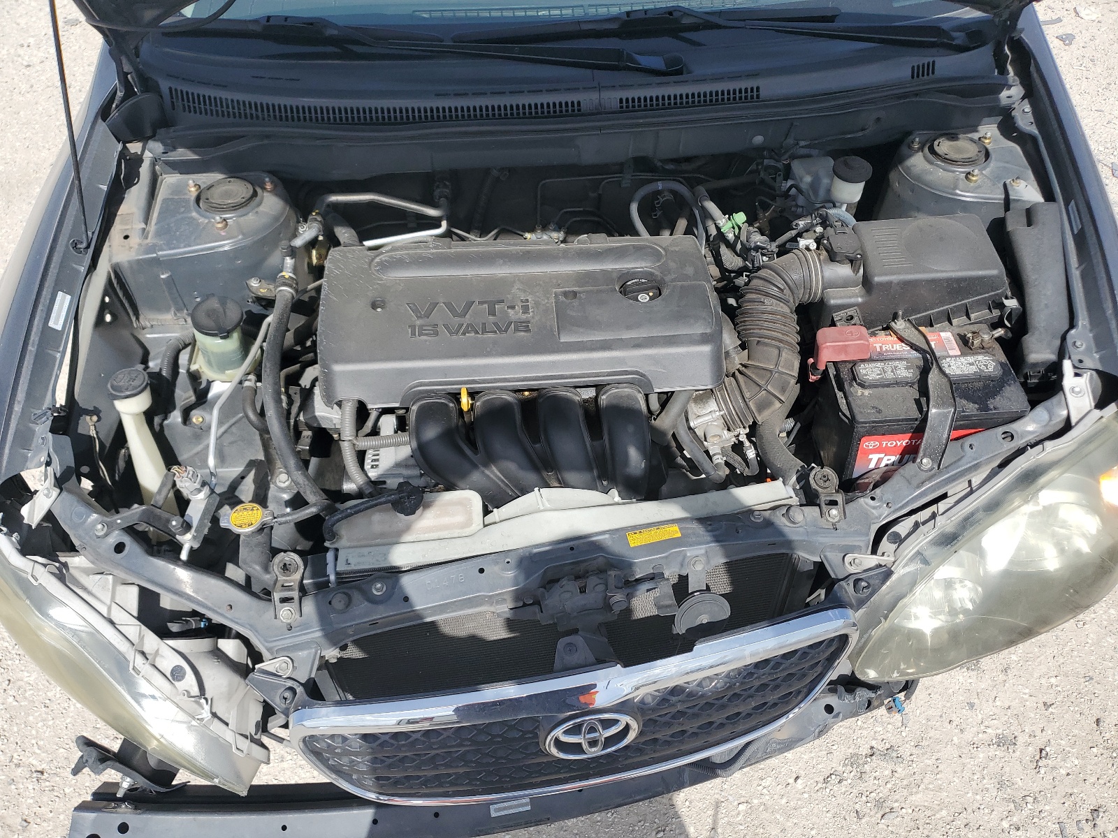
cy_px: 419
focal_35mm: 26
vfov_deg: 53.1
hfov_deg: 67.3
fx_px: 840
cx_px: 559
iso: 50
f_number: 1.5
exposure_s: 1/3333
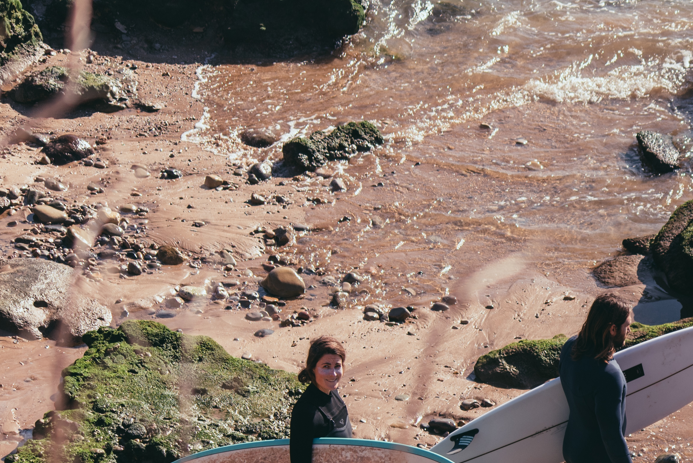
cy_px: 325
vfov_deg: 4.5
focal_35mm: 309
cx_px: 791
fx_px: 5951
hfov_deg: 6.6
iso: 100
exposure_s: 1/800
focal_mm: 120
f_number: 4.5
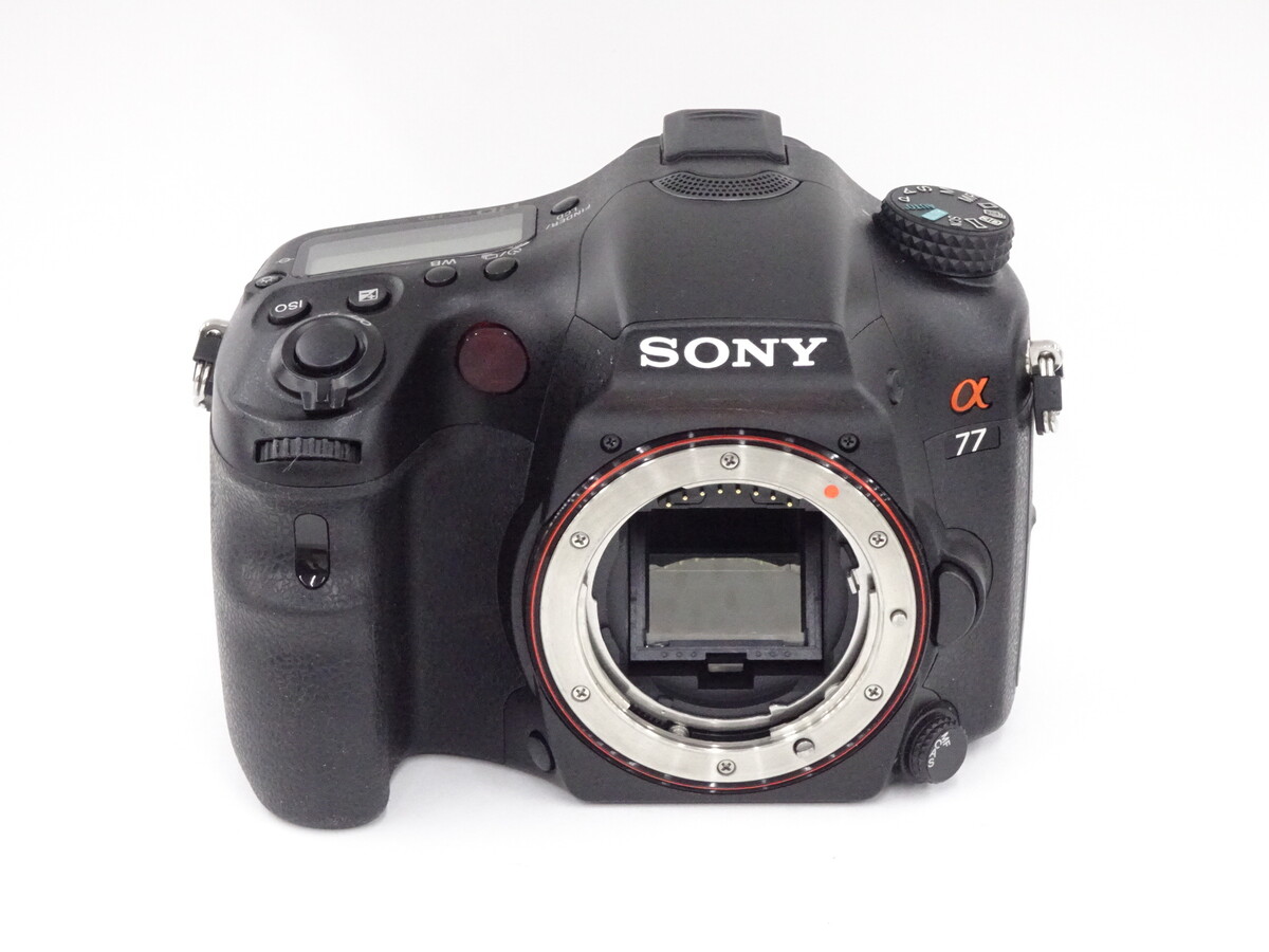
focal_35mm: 93
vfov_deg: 15.9
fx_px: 3409
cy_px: 476
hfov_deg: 21.1
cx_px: 634
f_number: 5
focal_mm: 15.92
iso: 1250
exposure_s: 1/100
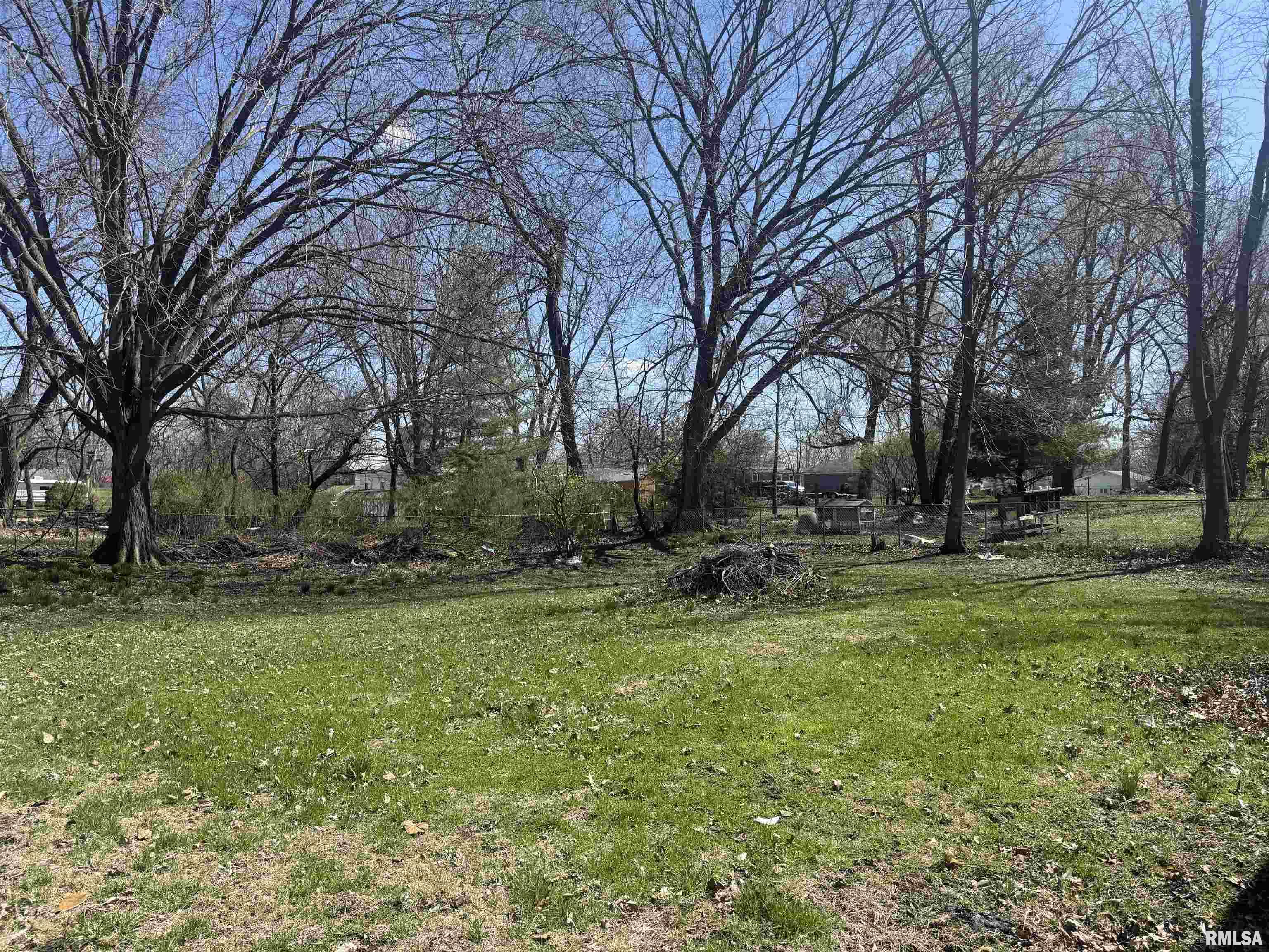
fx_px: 880
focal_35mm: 24
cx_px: 634
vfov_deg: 56.8
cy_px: 476
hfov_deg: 71.6
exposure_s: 1/2959
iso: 80
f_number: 1.78
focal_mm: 6.76
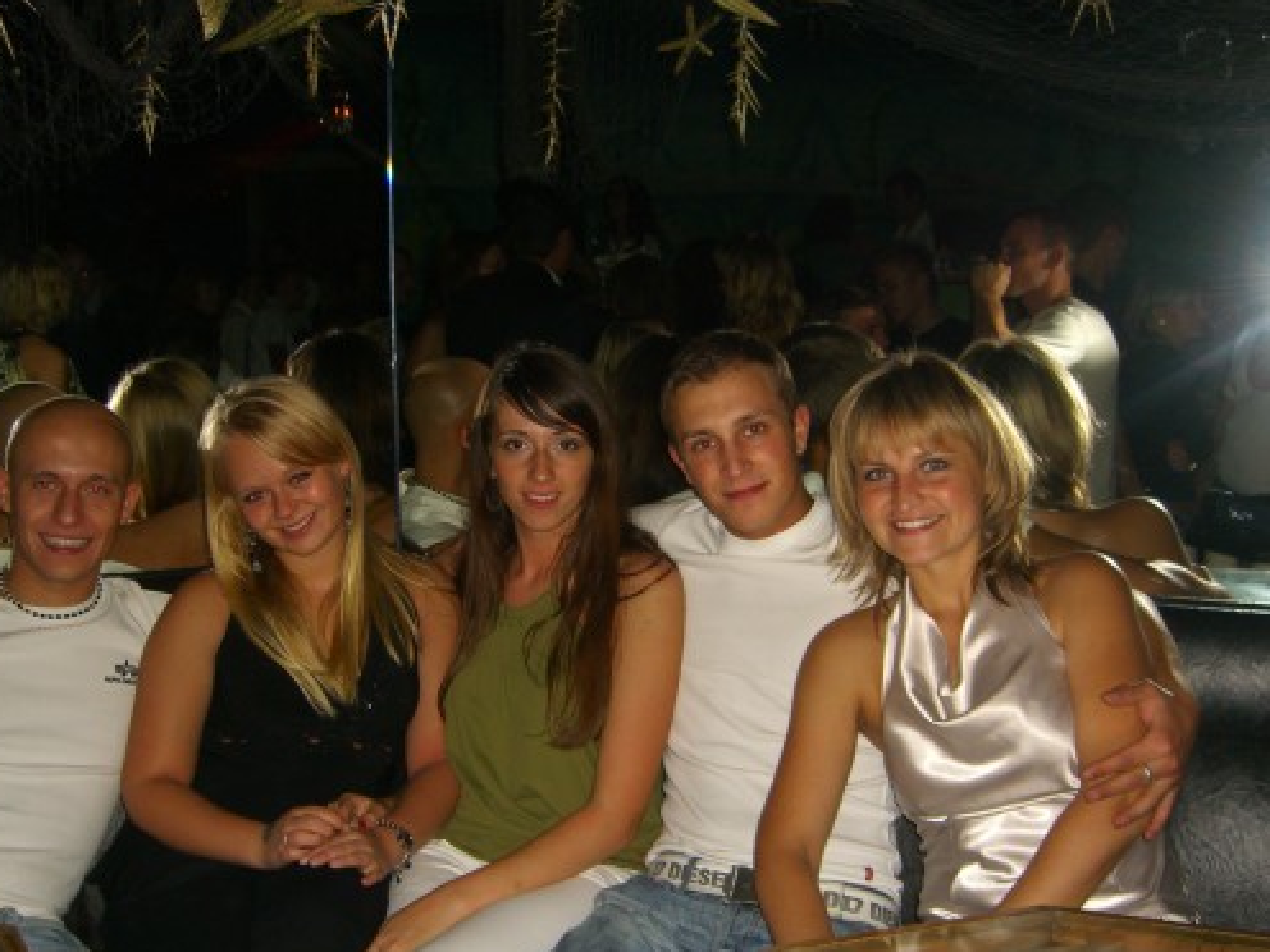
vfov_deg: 31.5
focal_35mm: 46
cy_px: 555
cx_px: 609
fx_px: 1688
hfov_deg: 41.2
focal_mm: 7.9
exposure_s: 1/60
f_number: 2.8
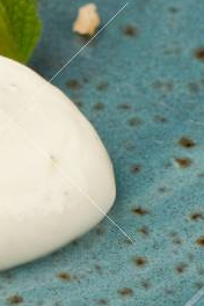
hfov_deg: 2.6
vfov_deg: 3.9
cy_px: -312
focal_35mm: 518
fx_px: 4403
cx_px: -243
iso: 100
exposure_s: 1/125
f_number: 11
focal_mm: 105
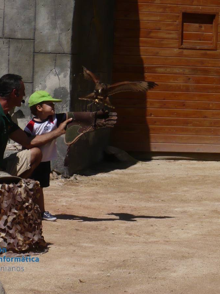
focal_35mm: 141
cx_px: 69
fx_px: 1195
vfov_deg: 14.0
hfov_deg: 10.5
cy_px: 148
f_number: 14
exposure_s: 1/200
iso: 100
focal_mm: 17.4
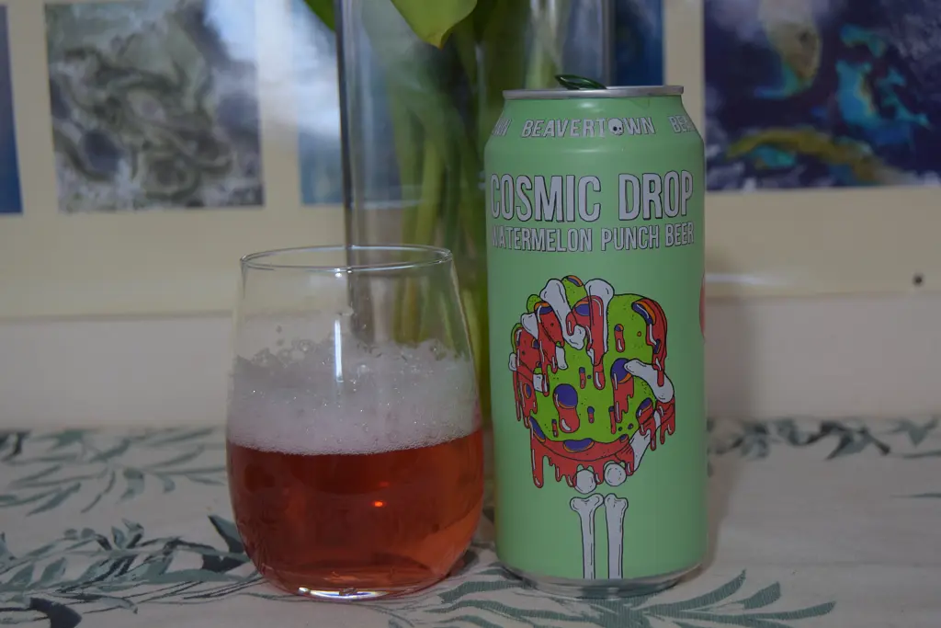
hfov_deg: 29.9
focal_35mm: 68
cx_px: 470
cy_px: 314
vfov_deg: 20.2
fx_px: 1765
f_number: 5.3
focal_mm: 45
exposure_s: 1/60
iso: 640
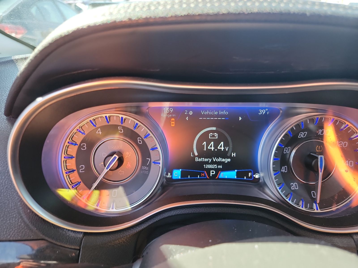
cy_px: 134
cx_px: 179
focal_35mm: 24
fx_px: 248
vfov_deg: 56.8
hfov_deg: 71.6
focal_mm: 6.7
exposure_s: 1/59
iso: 119
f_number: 1.8
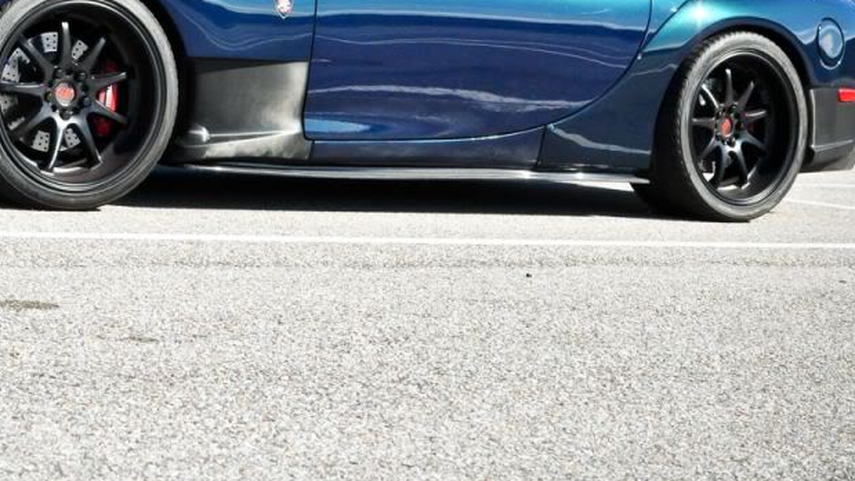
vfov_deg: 13.2
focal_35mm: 91
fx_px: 2060
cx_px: 283
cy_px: 40
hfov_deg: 23.3
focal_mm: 35
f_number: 6.3
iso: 1600
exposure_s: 1/3200
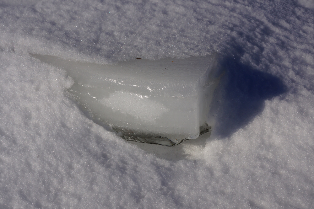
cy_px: 104
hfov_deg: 22.6
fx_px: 785
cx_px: 157
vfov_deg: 15.2
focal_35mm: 90
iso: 100
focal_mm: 60
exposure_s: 1/200
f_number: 13
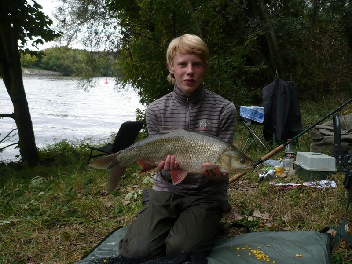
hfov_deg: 52.6
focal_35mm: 35
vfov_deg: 40.7
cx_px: 176
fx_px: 356
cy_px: 132
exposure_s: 1/320
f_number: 2.8
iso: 100
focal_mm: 5.8
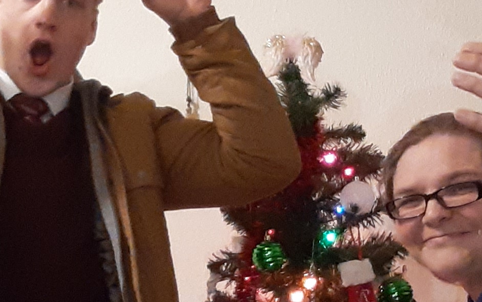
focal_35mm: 91
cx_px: 168
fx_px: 1196
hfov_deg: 22.7
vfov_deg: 14.3
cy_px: 238
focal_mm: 2.61
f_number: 2
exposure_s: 1/17
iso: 500
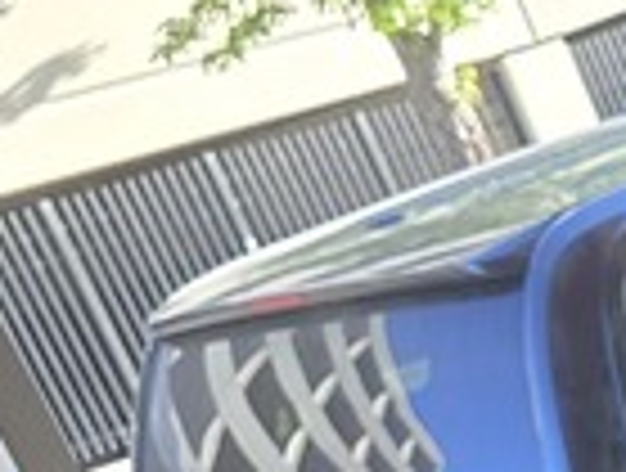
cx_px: 1837
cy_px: 1519
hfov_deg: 9.4
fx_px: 3064
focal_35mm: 169
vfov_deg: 7.5
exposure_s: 1/120
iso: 80
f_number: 1.7
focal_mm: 6.3
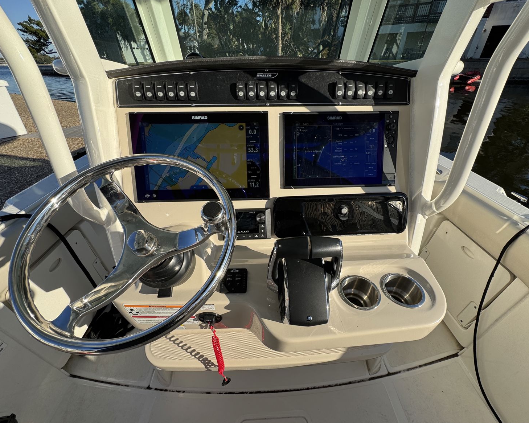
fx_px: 235
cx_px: 271
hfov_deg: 96.8
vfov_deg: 84.0
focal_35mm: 15
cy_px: 216
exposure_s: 1/1256
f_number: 2.2
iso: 40
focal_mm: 2.22
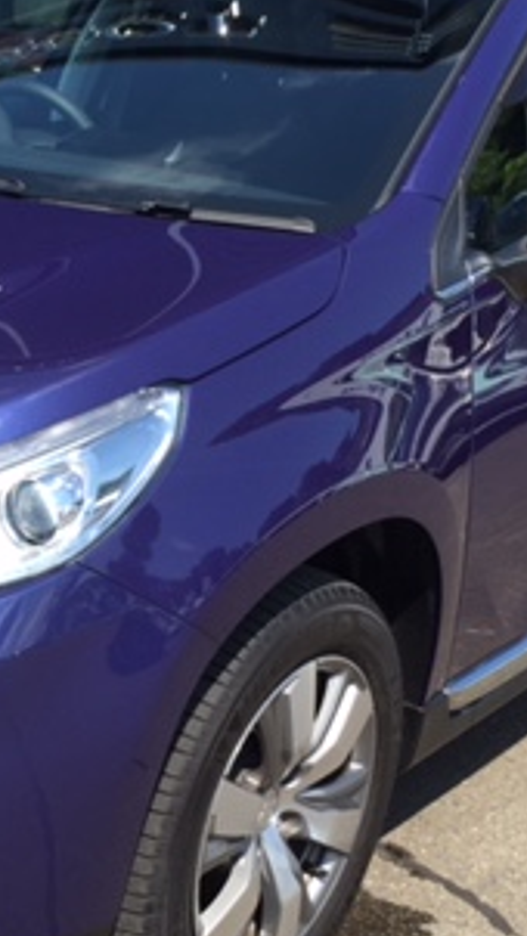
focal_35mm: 67
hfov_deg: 17.5
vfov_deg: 31.4
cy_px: 462
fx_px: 1664
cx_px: -37
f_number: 2.2
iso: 32
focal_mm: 4.15
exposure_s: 1/920
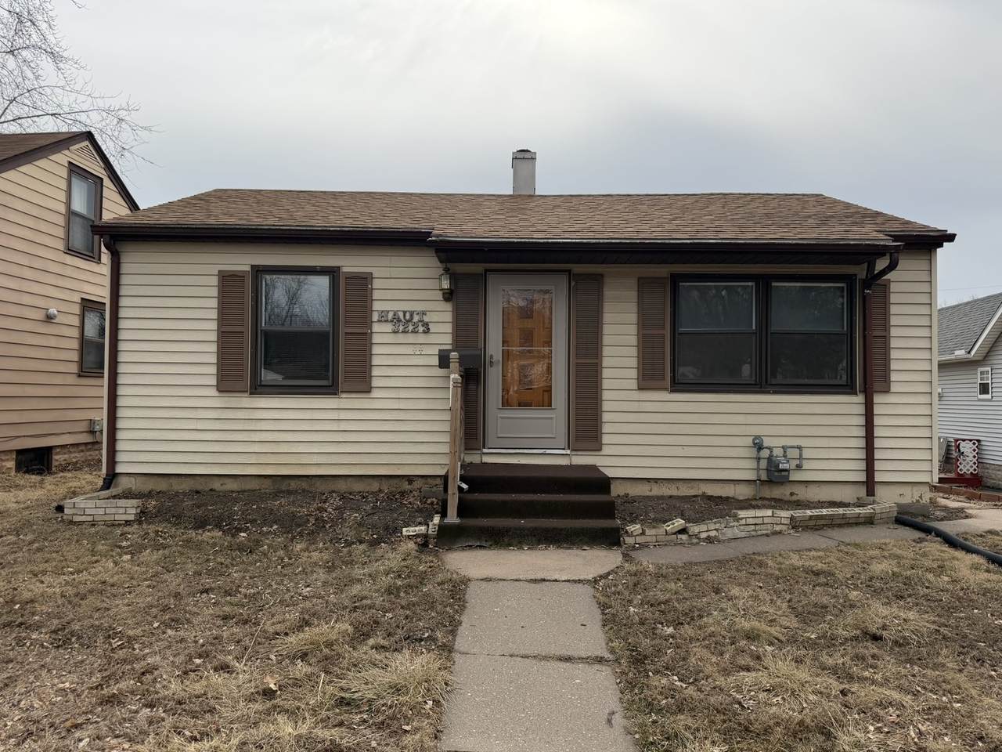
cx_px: 501
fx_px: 695
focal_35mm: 24
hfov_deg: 71.6
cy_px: 376
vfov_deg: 56.8
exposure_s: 1/5714
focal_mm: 6.76
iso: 100
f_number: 1.78
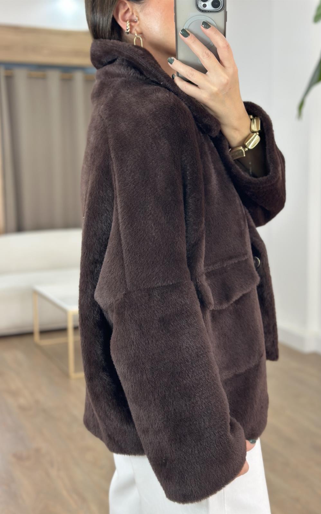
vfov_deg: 39.6
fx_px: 714
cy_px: 257
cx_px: 183
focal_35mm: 51
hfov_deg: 25.3
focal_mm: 6.86
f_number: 1.78
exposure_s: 1/100
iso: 64
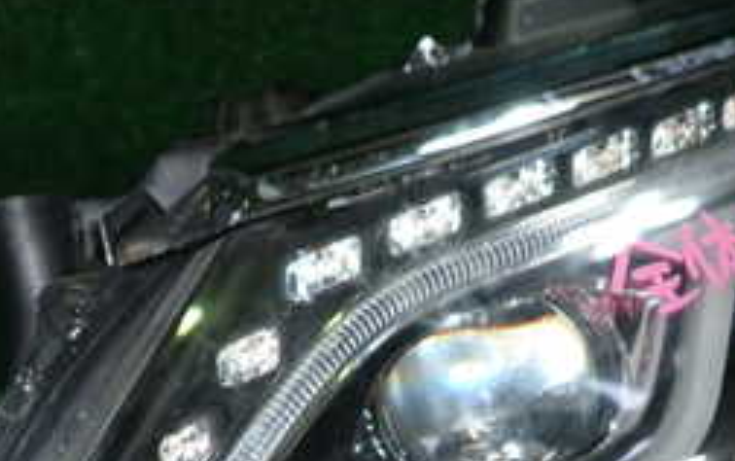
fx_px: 1263
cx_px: 438
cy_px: 525
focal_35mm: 63
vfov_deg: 19.7
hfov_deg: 32.4
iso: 200
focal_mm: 4.5
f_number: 5.6
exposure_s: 1/30
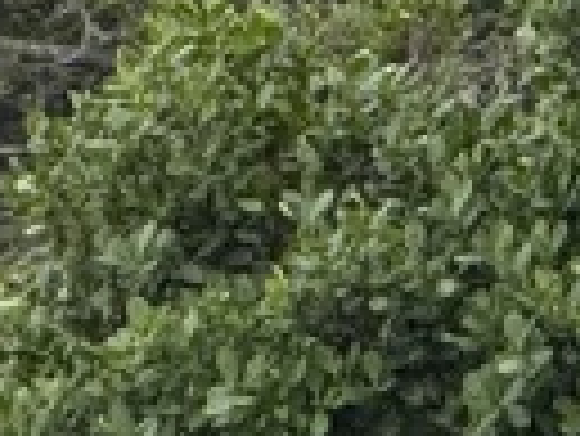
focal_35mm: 954
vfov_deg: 1.5
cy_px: -1236
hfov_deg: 2.0
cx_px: 2127
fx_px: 15999
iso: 100
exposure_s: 1/121
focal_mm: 15.66
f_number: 2.8
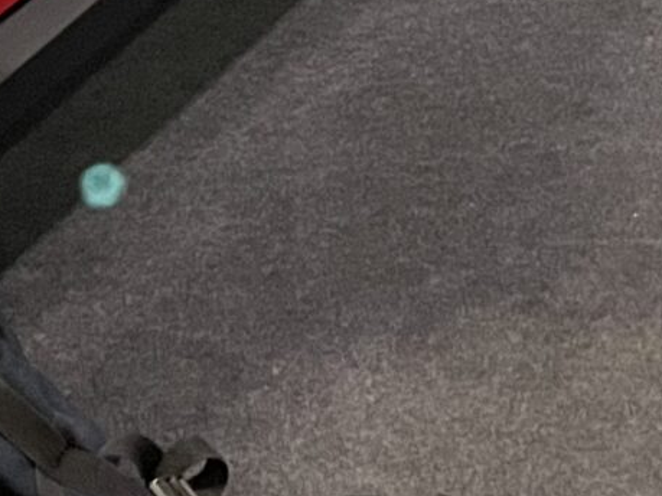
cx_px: -56
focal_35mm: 145
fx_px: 2772
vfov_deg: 8.8
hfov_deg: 13.4
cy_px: -874
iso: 500
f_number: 1.6
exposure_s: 1/50
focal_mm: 4.2
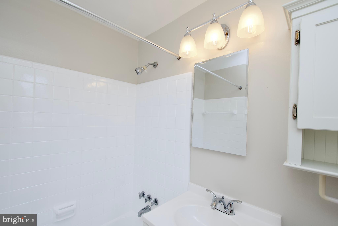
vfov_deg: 77.3
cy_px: 113
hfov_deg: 100.4
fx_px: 141
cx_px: 169
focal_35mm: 15
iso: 320
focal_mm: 10
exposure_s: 1/200
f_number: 7.1
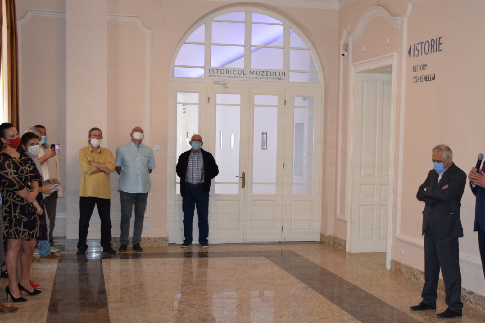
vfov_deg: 23.0
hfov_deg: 33.8
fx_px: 795
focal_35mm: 59
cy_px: 189
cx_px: 302
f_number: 3.8
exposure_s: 1/60
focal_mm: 24
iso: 1000
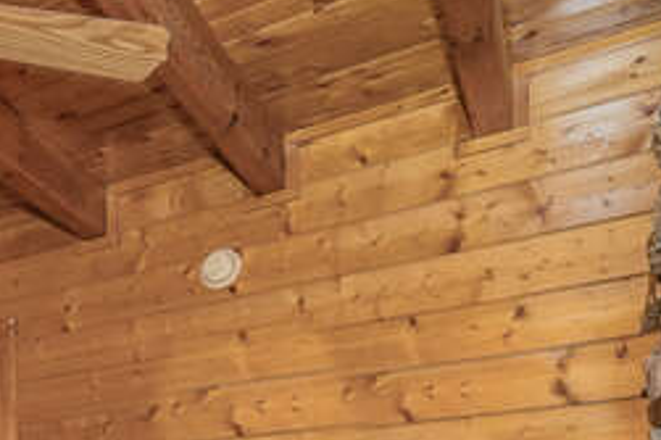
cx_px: -277
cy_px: 611
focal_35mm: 49
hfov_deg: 29.1
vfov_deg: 23.4
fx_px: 899
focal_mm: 16
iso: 1000
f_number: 8
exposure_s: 1/160
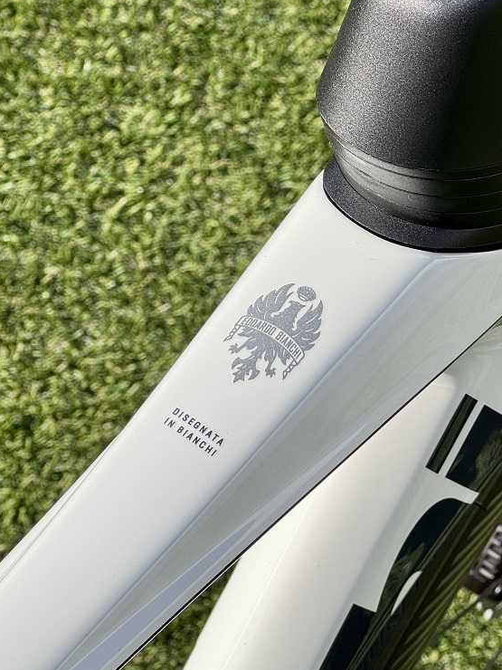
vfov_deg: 18.9
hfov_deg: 14.1
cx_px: 433
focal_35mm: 104
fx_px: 2011
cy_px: 334
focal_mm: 9
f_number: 2.8
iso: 25
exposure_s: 1/382
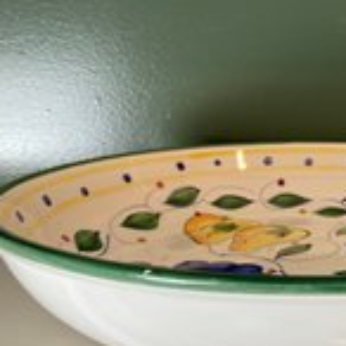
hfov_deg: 30.3
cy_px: 167
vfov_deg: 31.6
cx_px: 312
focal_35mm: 54
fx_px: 611
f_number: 1.8
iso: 64
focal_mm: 4.25
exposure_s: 1/60
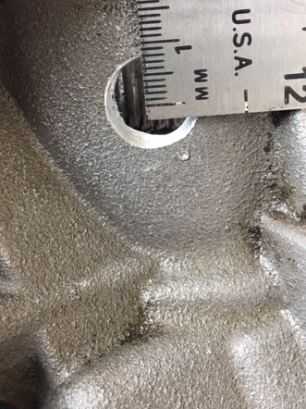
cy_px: 118
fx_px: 496
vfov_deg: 43.8
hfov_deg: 34.3
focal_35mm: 42
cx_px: 161
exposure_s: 1/30
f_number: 2.2
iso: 40
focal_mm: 4.15
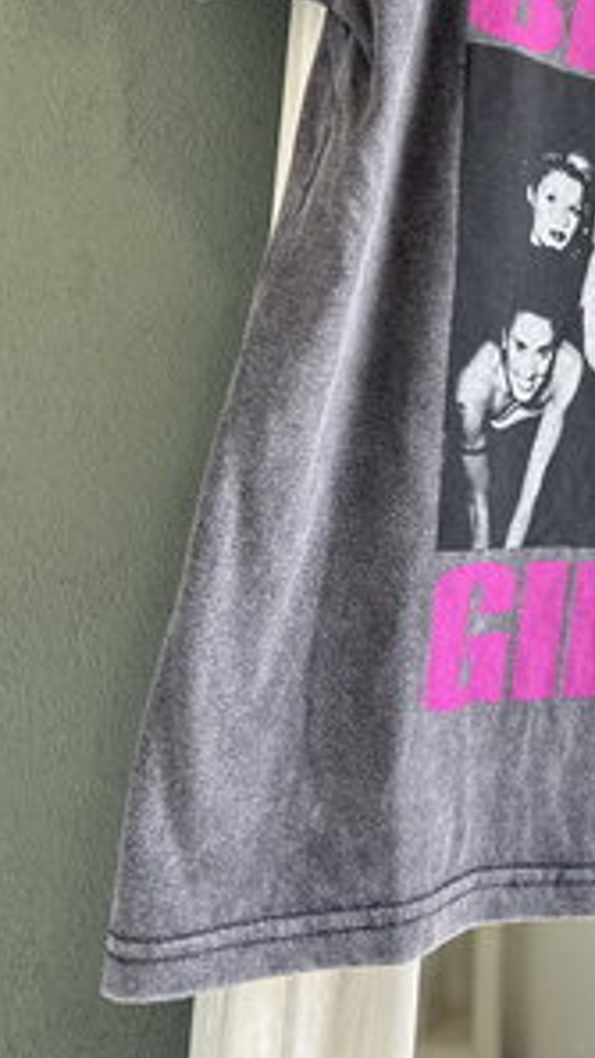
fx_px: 1319
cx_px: 641
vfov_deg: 41.9
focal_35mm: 47
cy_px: 219
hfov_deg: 23.9
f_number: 1.78
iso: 250
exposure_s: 1/94
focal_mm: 6.86
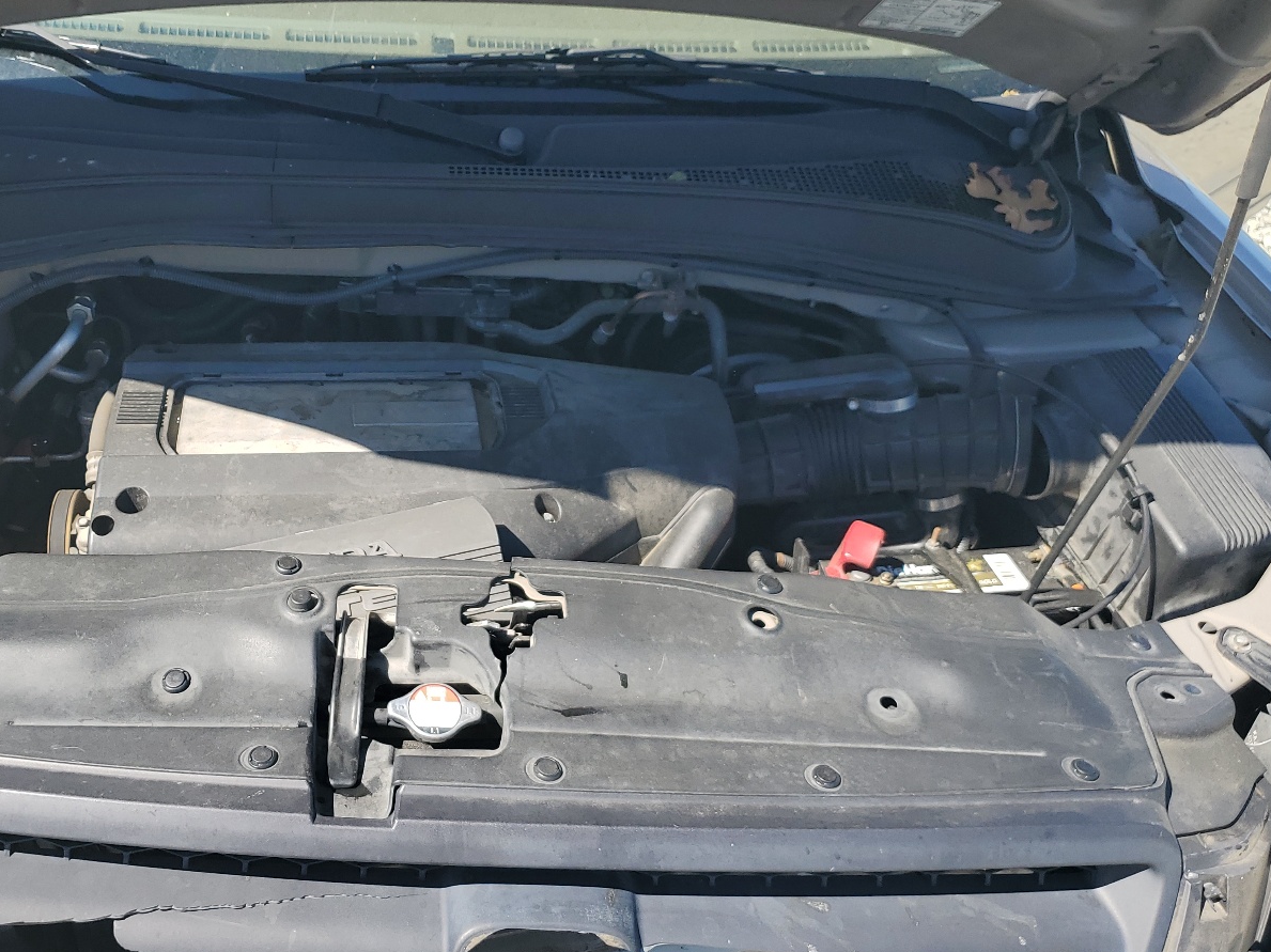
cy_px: 462
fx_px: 1285
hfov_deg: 52.1
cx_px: 477
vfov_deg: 40.7
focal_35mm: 35
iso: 50
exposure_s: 1/1429
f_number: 1.5
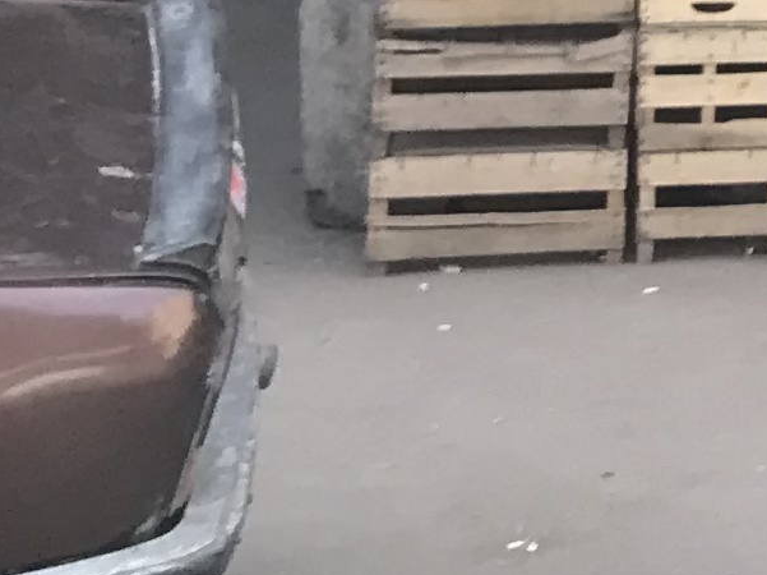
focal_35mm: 188
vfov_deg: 7.4
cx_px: 2141
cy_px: -748
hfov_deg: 9.0
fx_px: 4163
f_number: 1.8
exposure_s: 1/100
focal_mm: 3.99
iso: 25
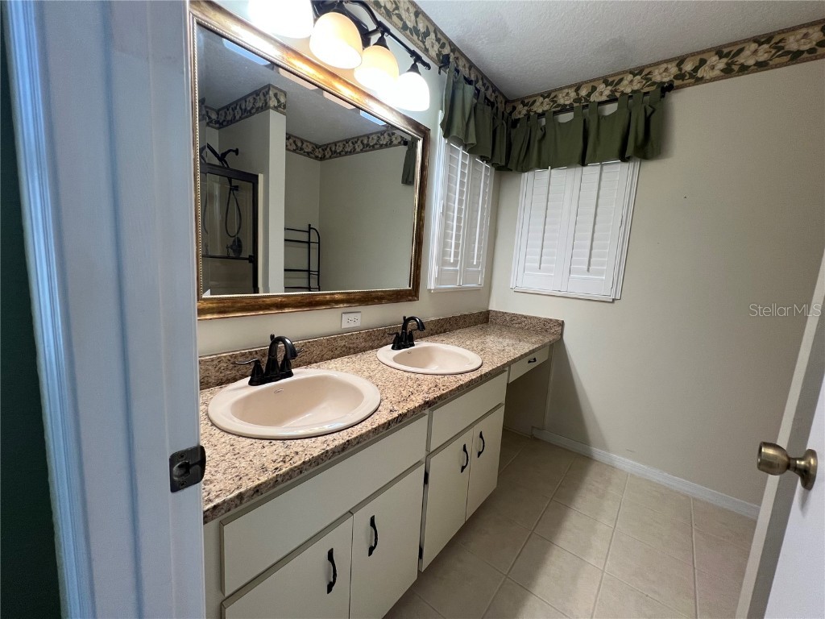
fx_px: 310
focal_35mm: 13
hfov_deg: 106.2
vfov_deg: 89.9
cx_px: 412
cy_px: 310
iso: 160
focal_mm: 1.57
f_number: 1.8
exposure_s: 1/120
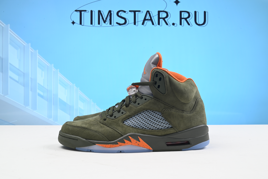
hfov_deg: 49.5
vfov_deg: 34.2
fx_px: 290
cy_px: 90
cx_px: 134
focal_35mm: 39
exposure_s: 1/2
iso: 100
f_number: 16
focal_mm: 39
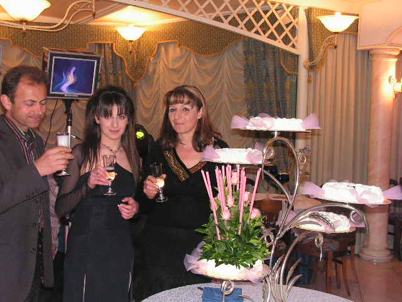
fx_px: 557
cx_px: 201
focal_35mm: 48
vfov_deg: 30.3
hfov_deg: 39.7
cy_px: 151
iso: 200
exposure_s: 1/40
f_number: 3.2
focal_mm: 8.1
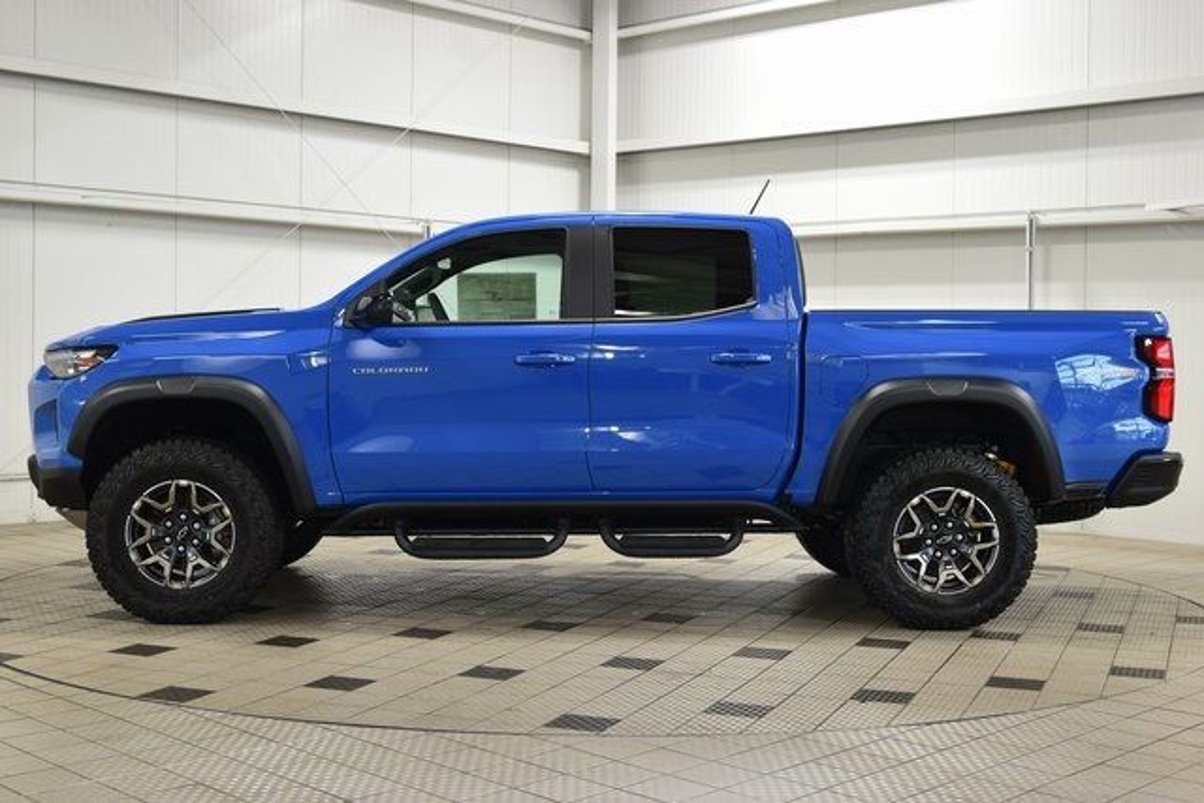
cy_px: 402
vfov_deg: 28.1
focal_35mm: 48
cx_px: 602
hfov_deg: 41.1
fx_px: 1606
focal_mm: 32
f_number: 6.3
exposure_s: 1/15
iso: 450
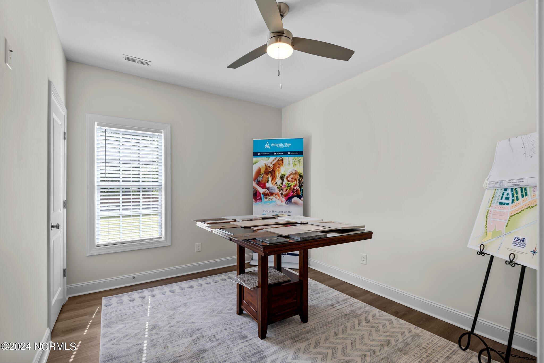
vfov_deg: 73.7
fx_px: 242
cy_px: 182
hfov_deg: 96.7
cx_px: 272
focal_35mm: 16
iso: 100
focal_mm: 16
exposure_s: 1/2.5
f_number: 9
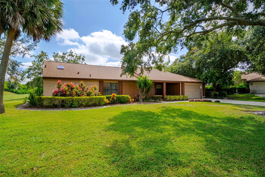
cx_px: 132
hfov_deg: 90.0
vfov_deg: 67.3
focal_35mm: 18
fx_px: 132
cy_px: 88
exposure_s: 1/80
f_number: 8
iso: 100
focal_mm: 12
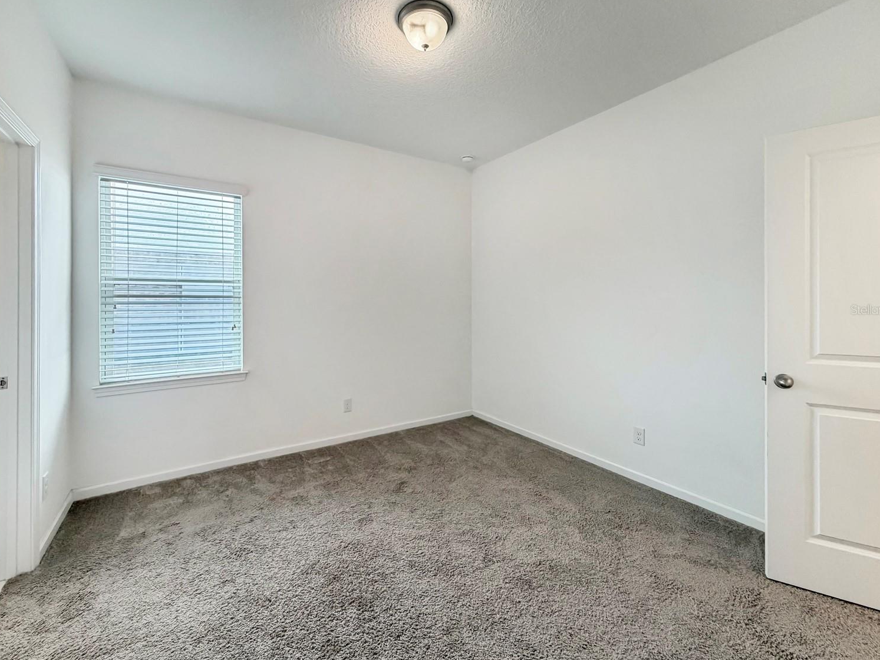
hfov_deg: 98.2
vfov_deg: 81.7
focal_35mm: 15
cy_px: 309
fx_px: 381
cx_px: 435
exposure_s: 1/120
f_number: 2.2
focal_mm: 2.22
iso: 200
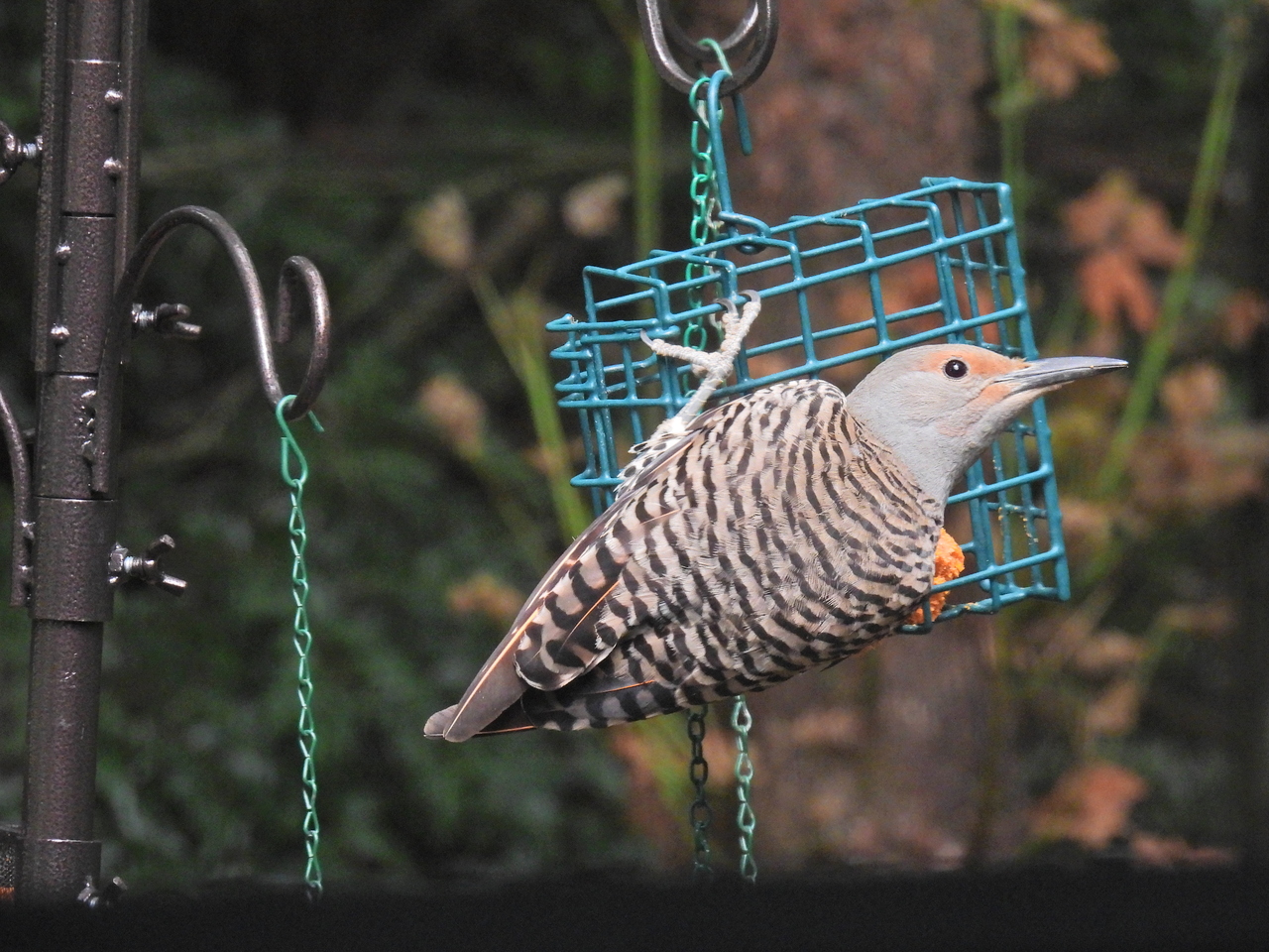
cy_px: 476
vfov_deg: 1.7
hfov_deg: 2.3
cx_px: 634
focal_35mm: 850
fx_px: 31160
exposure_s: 1/200
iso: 800
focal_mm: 152
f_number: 5.6
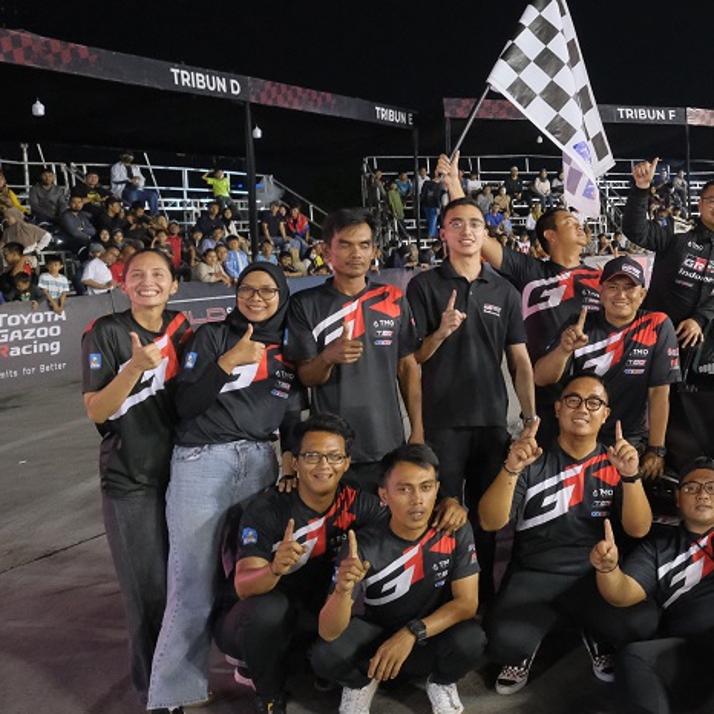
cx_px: 812
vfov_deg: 36.7
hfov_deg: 31.9
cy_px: 310
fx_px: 1073
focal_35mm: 46
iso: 3200
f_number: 4
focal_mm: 14
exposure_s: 1/125
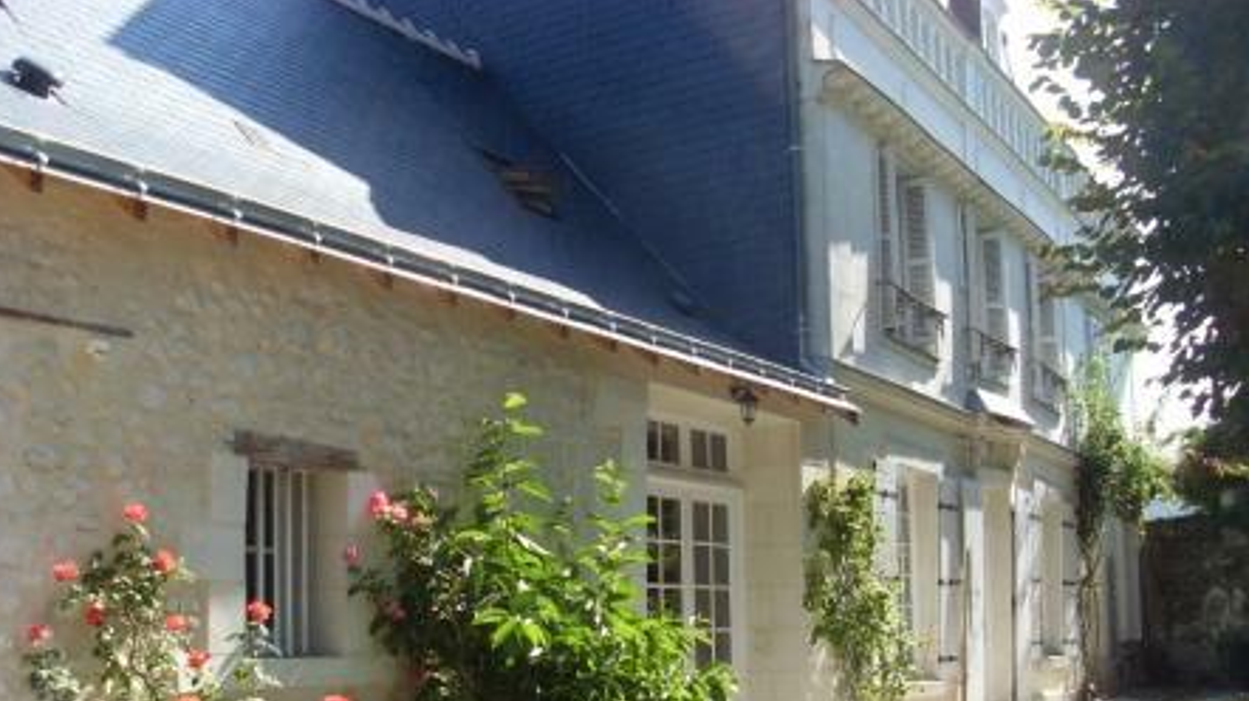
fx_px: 1390
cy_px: 466
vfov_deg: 28.1
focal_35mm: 42
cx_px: 619
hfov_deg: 48.4
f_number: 7.7
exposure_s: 1/90
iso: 80
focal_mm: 6.3
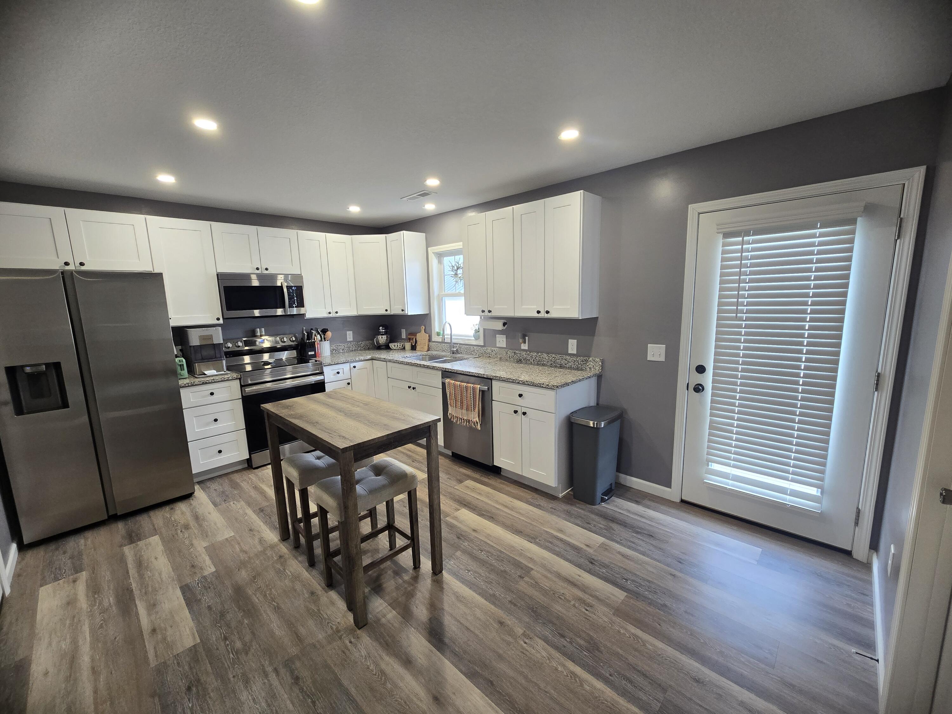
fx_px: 358
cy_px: 357
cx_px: 476
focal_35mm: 13
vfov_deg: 89.9
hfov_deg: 106.2
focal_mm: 2.2
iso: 125
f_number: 2.2
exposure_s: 1/60
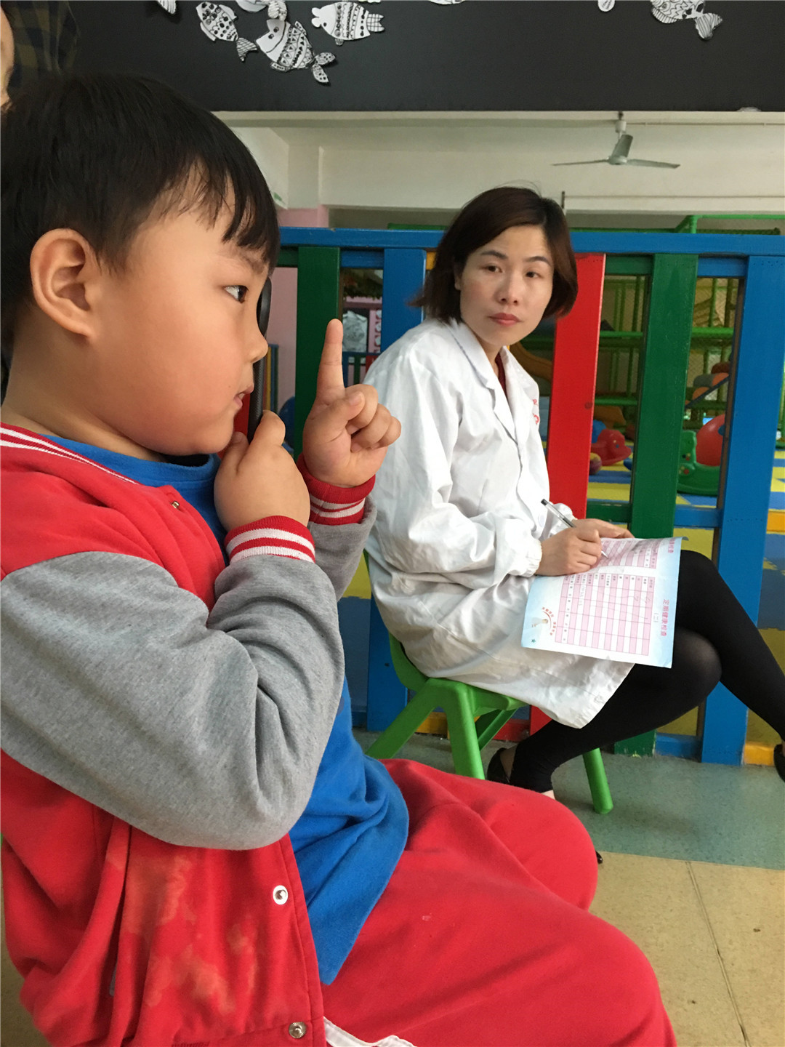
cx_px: 392
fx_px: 877
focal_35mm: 29
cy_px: 524
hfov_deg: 48.2
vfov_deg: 61.7
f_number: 2.2
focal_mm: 4.15
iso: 125
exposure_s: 1/17
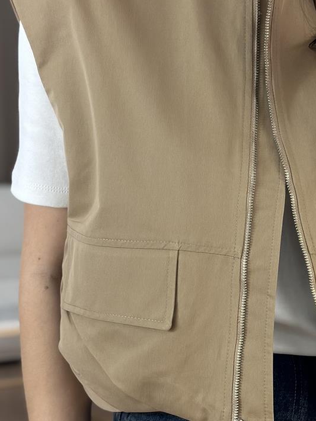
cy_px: 270
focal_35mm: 108
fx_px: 1315
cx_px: 285
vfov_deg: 18.2
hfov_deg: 13.6
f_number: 1.78
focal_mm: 6.86
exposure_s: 1/269
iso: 80
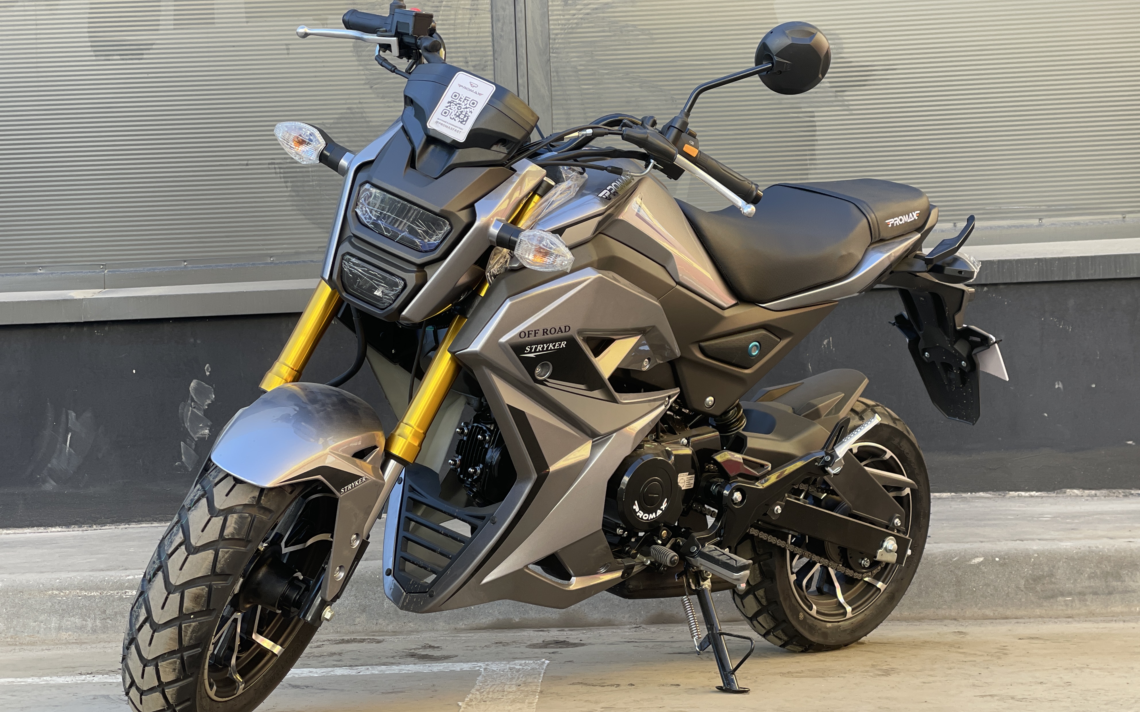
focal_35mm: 56
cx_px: 570
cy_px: 319
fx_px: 1740
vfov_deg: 23.1
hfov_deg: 36.3
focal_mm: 6
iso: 32
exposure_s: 1/122
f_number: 2
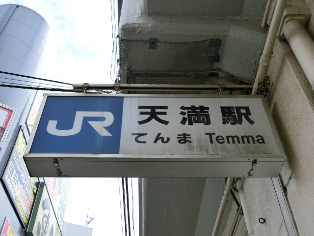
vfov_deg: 36.8
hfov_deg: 47.9
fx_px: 354
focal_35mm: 39
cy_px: 118
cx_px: 157
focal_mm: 6.9
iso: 80
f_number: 4.1
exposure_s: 1/500
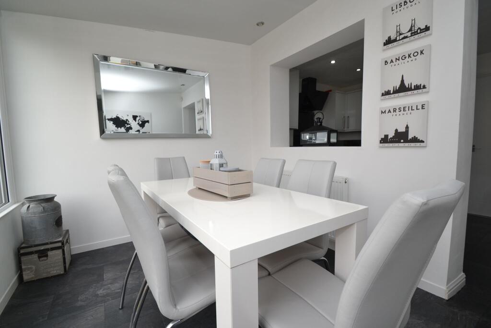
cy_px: 164
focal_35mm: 15
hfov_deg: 100.4
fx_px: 205
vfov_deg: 77.3
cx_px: 246
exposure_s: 1/125
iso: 280
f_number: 5.6
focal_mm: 10
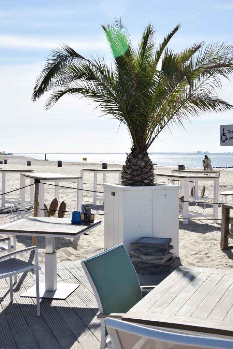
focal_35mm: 45
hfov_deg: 29.9
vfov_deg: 43.6
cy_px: 174
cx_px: 116
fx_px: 437
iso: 100
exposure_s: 1/1250
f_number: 4.2
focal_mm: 30
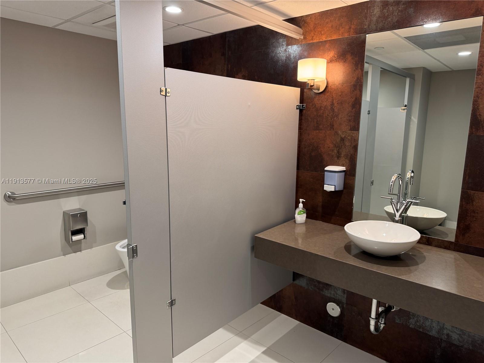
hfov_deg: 71.6
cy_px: 182
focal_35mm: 24
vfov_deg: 56.8
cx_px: 242
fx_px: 336
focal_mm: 6.76
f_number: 1.78
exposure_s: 1/60
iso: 160
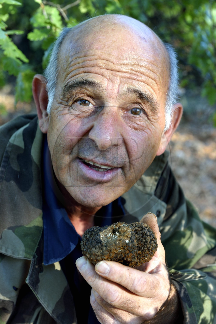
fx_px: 631
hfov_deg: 19.4
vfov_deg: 28.9
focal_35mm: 70
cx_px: 108
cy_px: 162
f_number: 7.1
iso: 1000
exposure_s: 1/125
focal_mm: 70
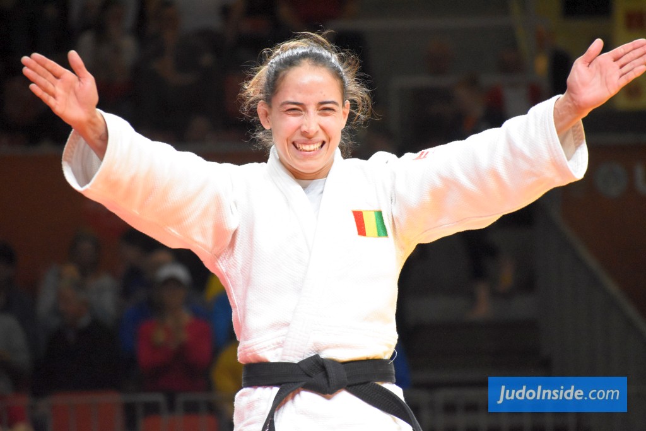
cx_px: 323
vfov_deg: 4.7
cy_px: 216
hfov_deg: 7.0
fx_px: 5249
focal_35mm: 292
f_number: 7.1
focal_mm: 195
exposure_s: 1/640
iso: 6400
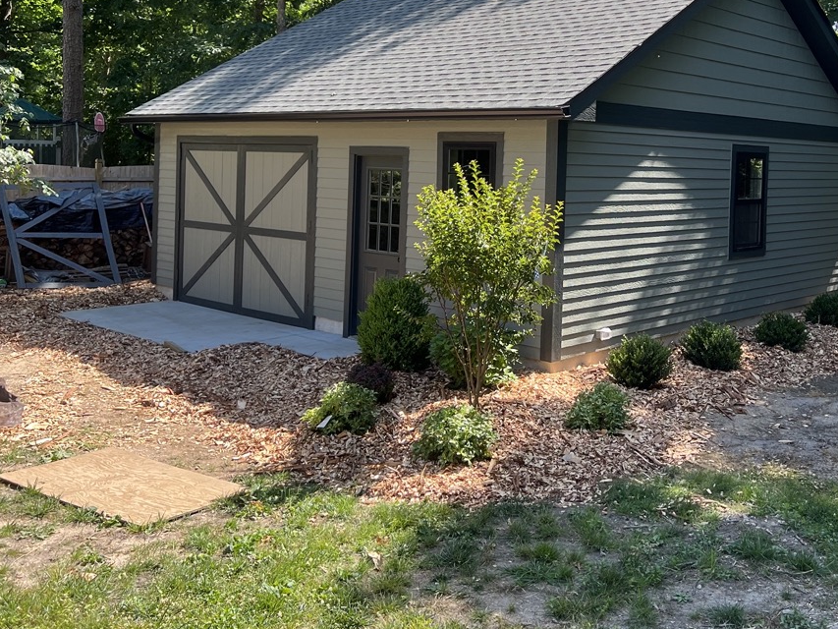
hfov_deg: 46.8
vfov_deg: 36.0
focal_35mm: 39
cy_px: 161
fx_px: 944
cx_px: 582
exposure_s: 1/533
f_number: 1.5
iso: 50
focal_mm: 5.7
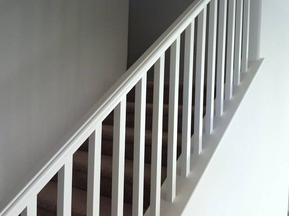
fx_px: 350
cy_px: 98
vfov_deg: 34.2
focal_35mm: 42
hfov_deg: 44.7
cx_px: 125
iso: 100
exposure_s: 1/30
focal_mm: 3.85
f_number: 2.8
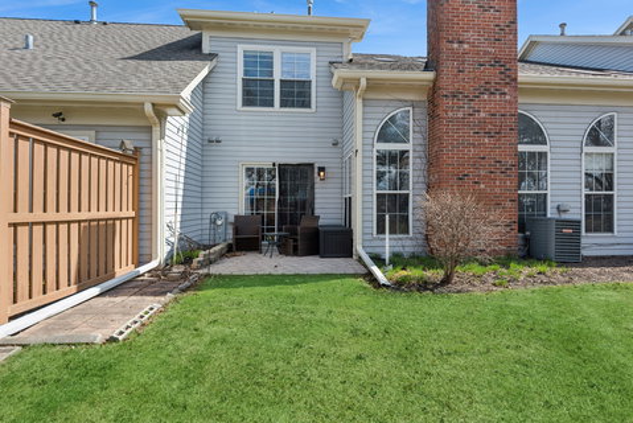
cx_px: 316
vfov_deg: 64.6
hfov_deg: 86.9
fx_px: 334
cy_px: 212
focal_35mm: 19
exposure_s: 1/250
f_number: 9
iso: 320
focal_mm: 19
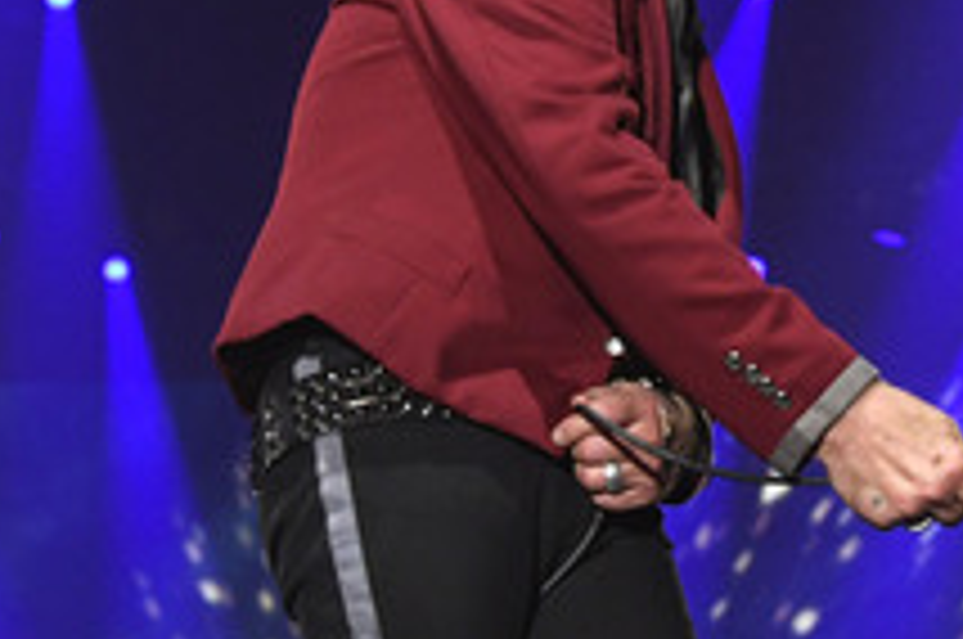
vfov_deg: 17.8
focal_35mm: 76
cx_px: 979
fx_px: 2030
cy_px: 216
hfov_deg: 25.3
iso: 1250
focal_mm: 24
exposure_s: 1/500
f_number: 3.5
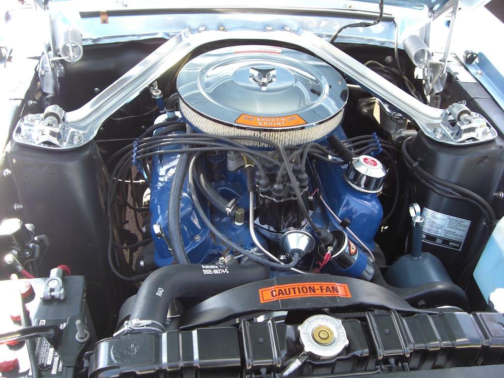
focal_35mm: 38
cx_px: 252
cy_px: 189
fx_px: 553
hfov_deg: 49.0
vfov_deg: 37.7
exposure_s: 1/60
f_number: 2.7
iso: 64
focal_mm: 6.2
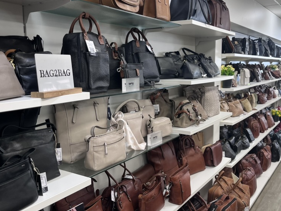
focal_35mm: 36
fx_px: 292
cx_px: 153
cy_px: 94
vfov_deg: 39.6
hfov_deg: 51.3
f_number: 1.6
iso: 100
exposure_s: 1/100
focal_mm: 5.1
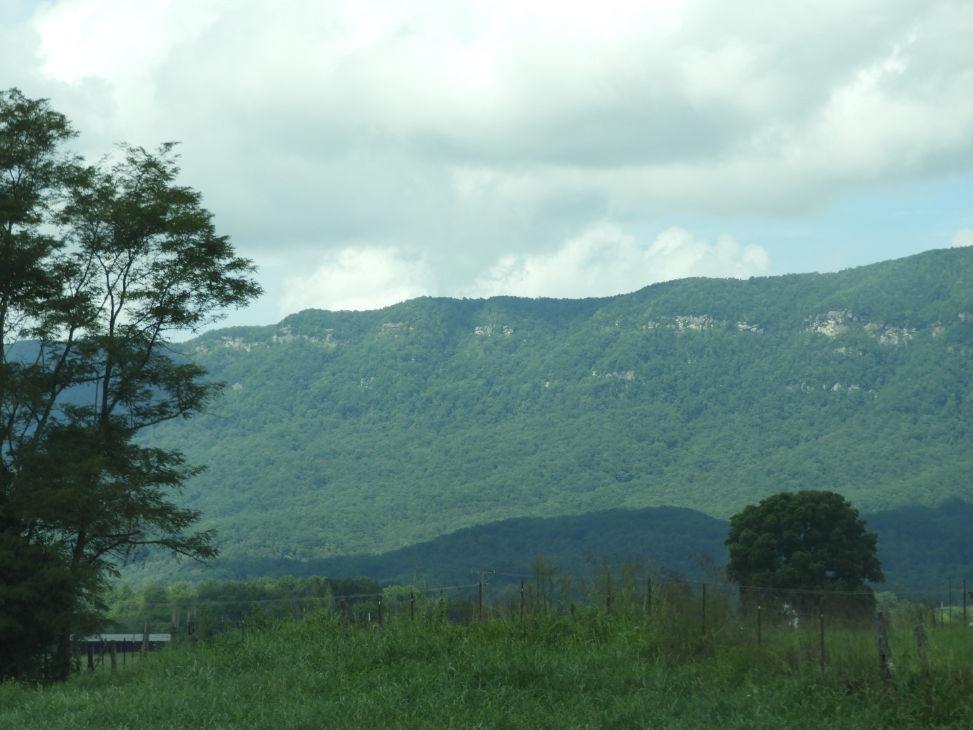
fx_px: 3795
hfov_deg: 14.6
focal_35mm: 135
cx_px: 486
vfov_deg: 11.0
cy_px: 365
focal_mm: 24.2
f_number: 5
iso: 100
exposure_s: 1/320
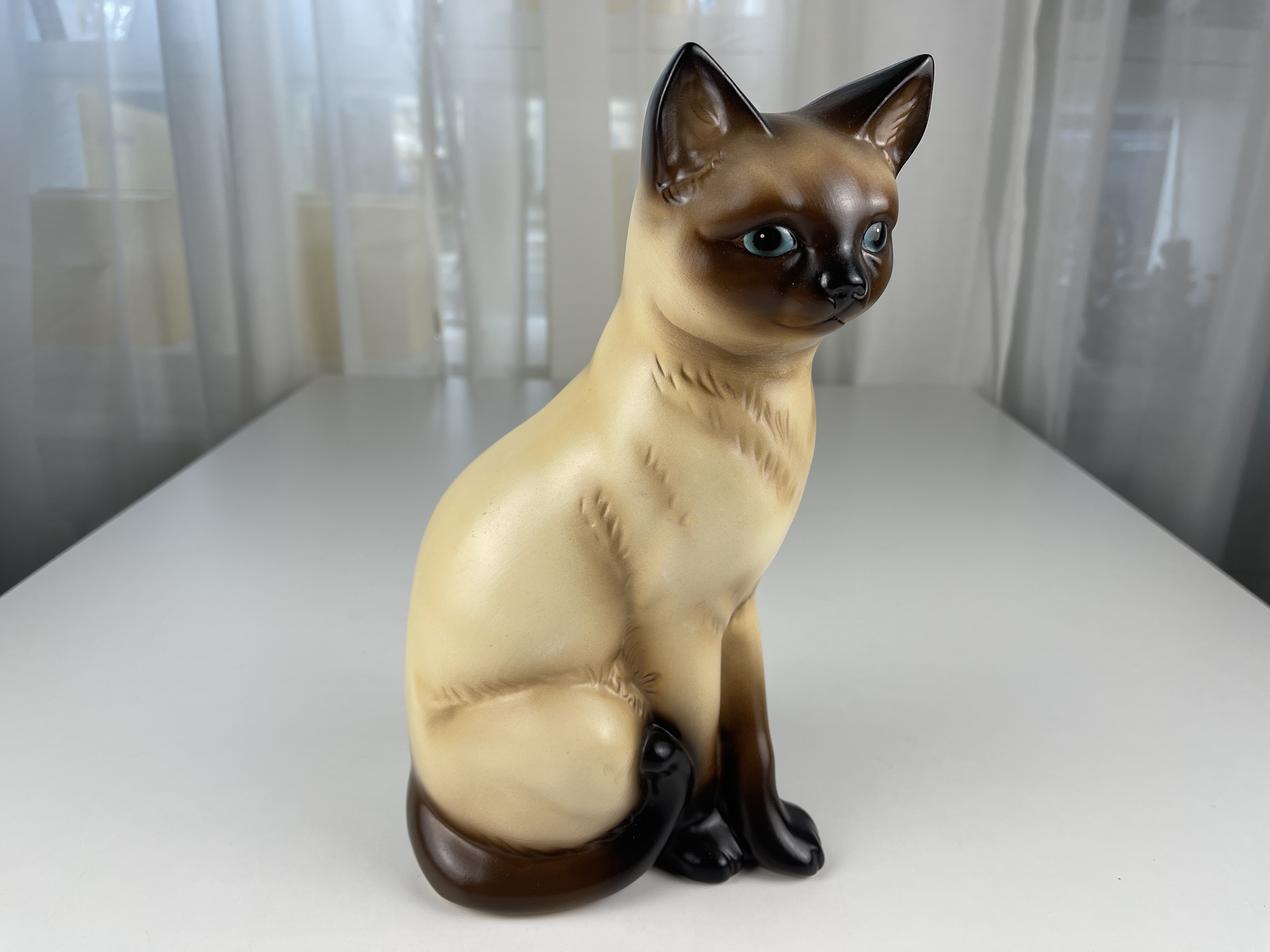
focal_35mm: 25
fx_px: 917
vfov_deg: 54.9
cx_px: 635
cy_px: 476
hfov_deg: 69.4
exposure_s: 1/222
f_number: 1.6
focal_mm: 5.1
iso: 32
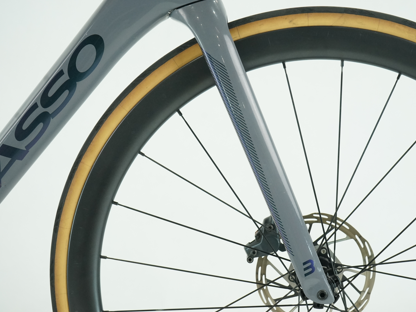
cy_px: 159
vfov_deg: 25.7
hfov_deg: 33.8
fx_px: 685
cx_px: 227
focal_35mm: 57
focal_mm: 48
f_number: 7.1
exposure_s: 1/200
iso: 2500
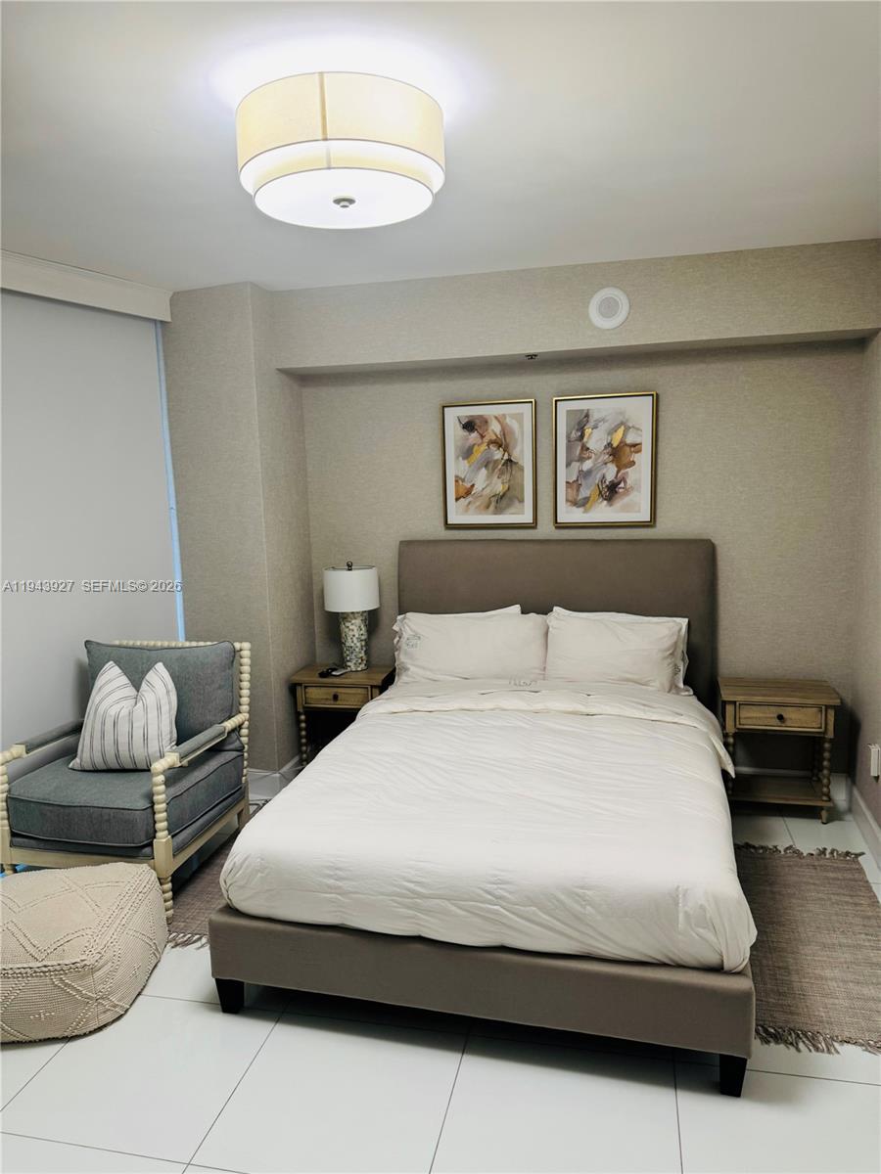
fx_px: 814
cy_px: 587
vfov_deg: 71.6
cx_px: 440
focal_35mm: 24
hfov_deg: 56.8
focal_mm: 6.76
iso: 125
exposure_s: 1/60
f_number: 1.78
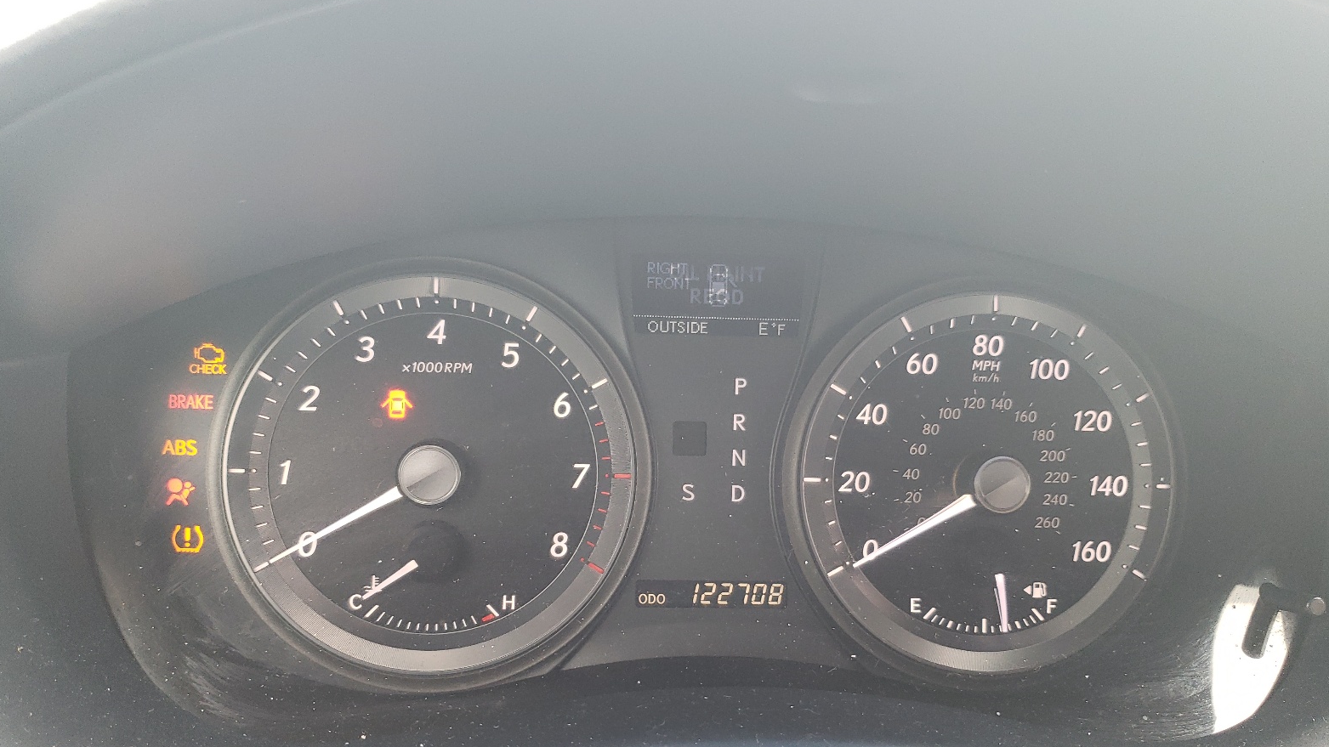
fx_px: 1022
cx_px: 663
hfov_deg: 66.1
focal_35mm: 29
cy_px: 433
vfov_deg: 40.1
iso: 108
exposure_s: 1/50
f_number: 1.5
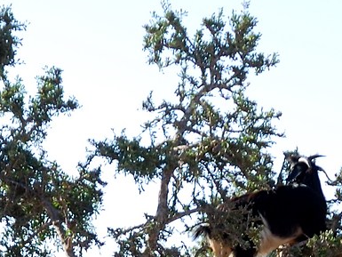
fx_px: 2313
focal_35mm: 234
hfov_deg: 8.5
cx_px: 135
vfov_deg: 6.2
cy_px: 534
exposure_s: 1/125
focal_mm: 26
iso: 100
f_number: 5.6
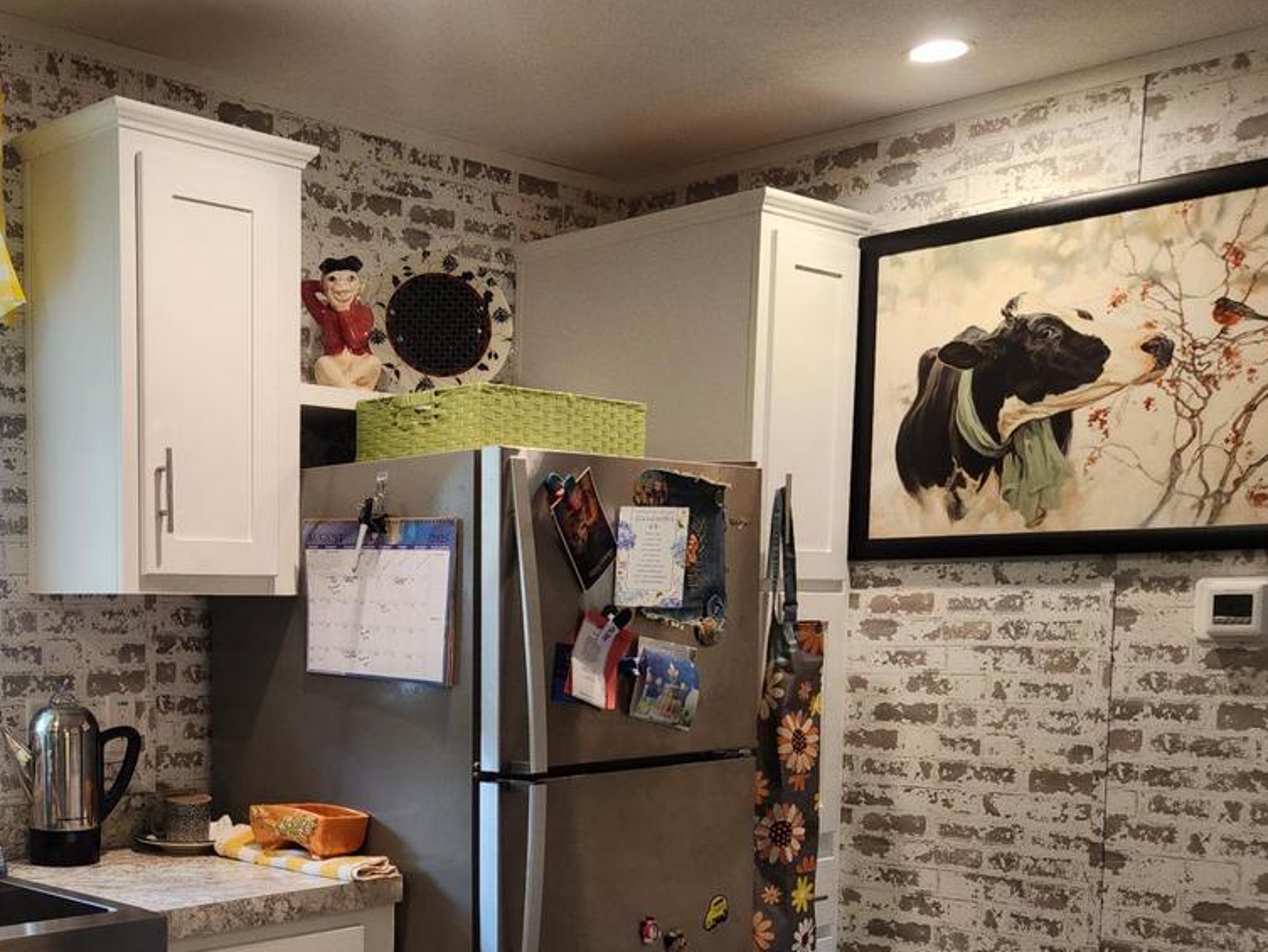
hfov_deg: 41.4
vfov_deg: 32.0
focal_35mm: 44
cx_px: 280
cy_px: 757
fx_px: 1612
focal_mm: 5.4
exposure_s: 1/120
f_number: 1.8
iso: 200
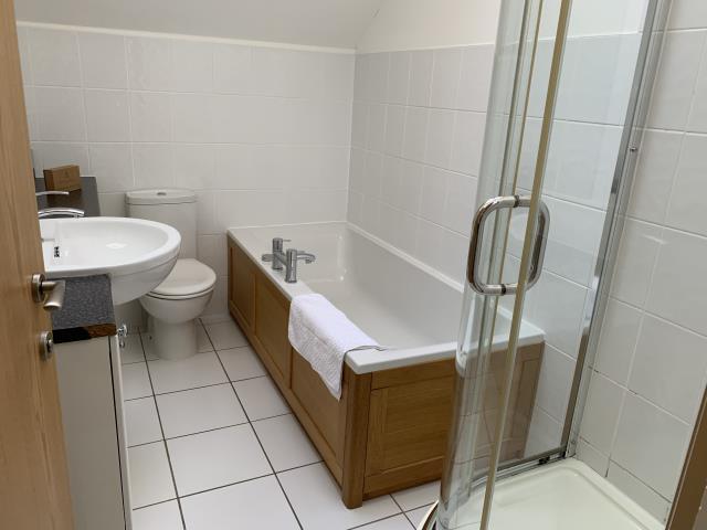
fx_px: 531
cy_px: 265
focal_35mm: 26
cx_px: 354
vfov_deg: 53.1
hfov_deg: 67.3
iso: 100
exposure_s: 1/108
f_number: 1.8
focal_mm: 4.25
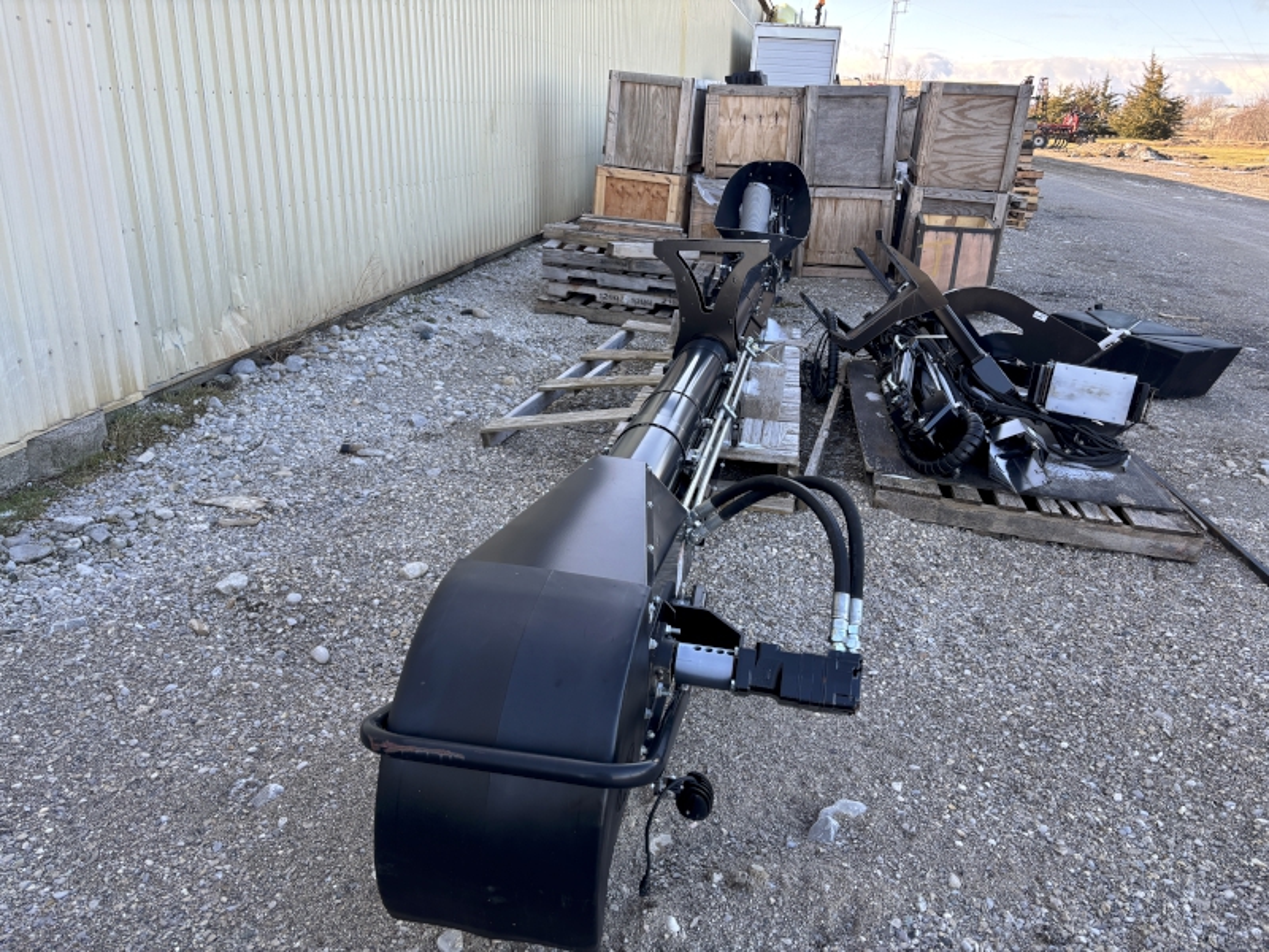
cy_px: 476
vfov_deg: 53.1
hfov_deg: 67.3
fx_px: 953
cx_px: 634
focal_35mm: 26
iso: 40
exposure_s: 1/247
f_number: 1.6
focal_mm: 5.96
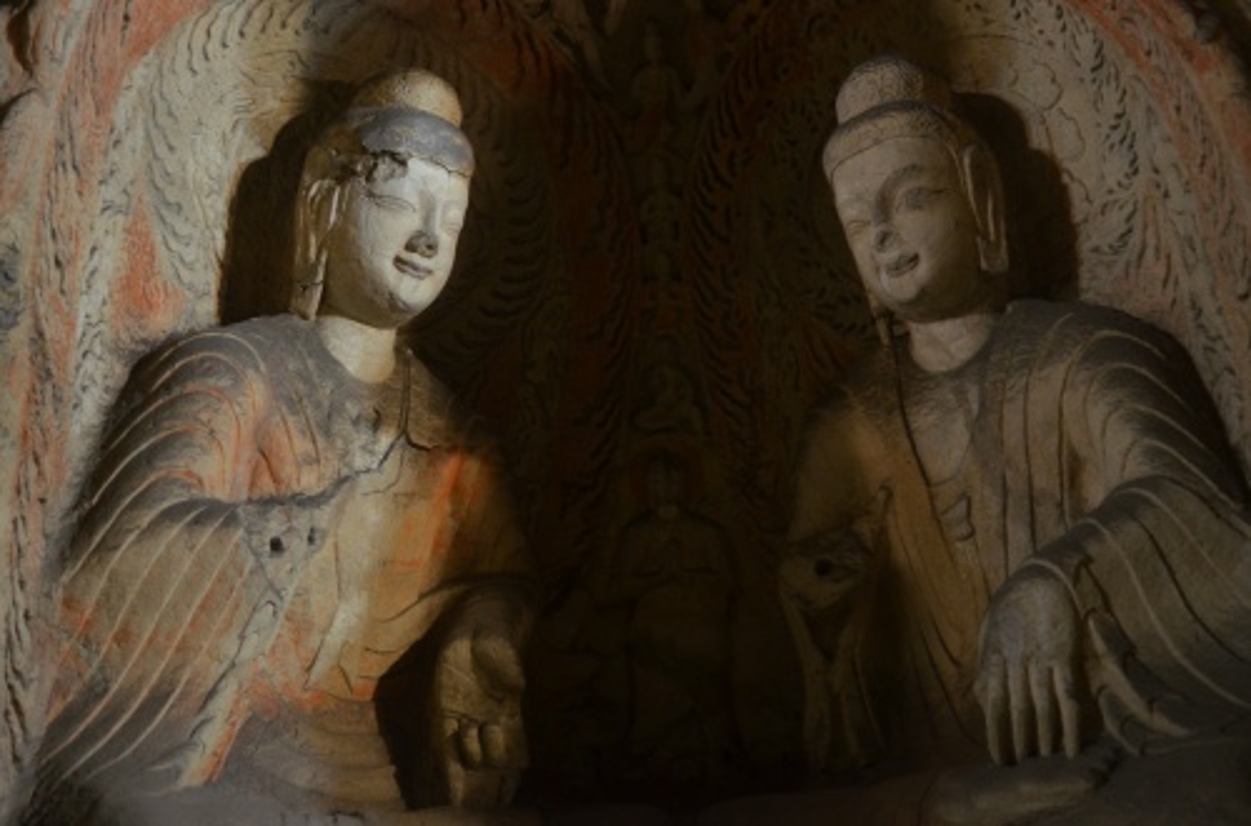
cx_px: 626
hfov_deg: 49.7
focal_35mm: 39
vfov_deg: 34.0
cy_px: 413
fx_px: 1351
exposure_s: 1/50
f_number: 2.8
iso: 1000
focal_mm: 26
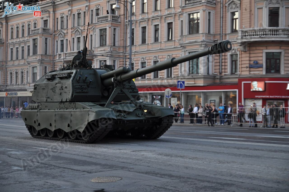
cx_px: 144
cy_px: 96
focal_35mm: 66
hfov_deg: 30.5
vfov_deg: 20.6
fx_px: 529
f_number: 2.8
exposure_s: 1/160
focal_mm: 44
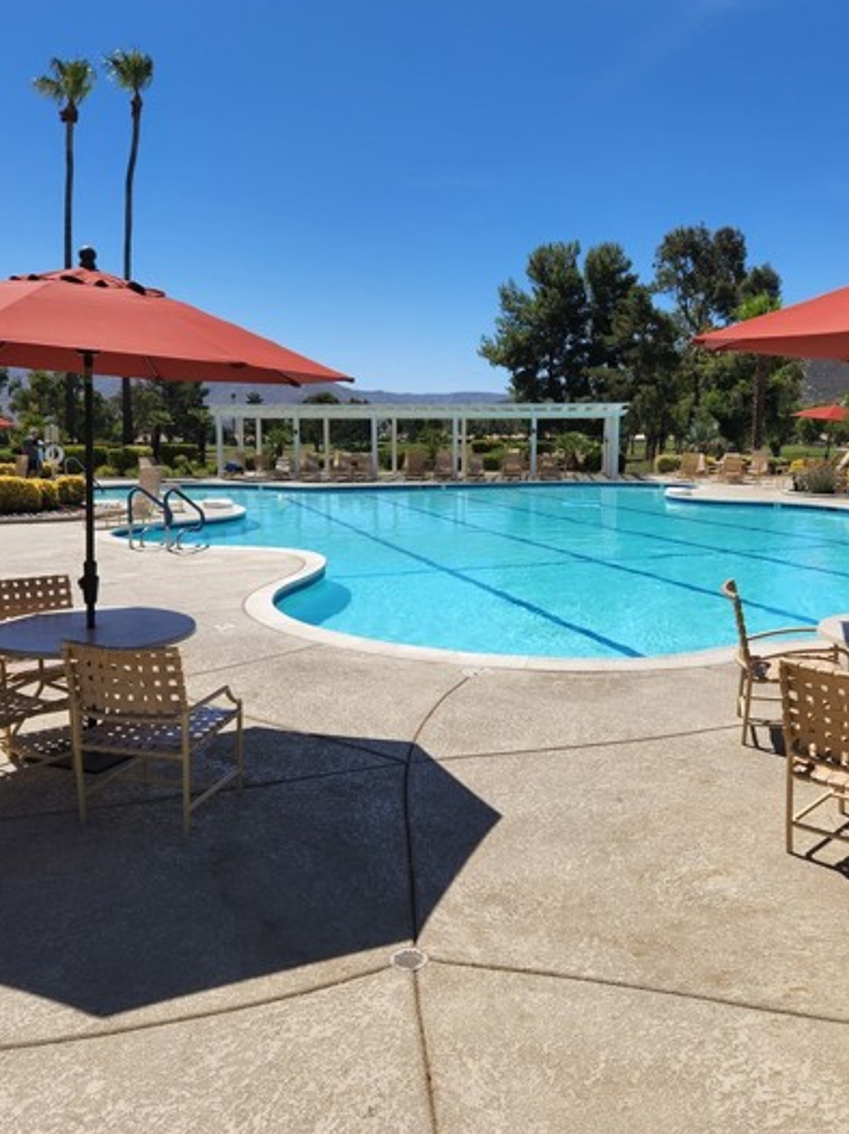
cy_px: 545
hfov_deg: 49.7
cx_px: 450
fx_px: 916
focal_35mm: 28
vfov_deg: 63.4
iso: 20
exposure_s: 1/2151
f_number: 1.8
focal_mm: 5.4
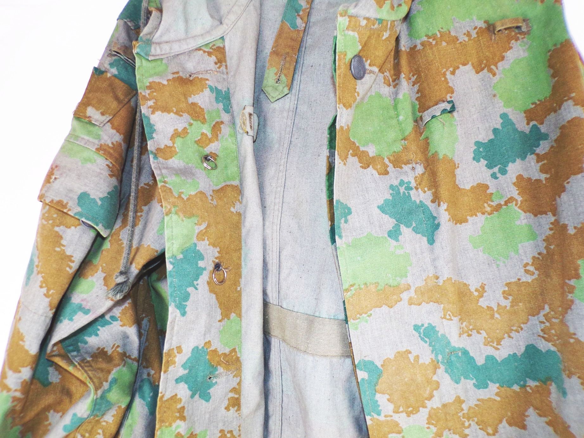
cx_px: 292
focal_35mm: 24
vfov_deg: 56.8
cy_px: 219
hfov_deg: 71.6
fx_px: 405
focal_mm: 4.3
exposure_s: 1/34
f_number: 3
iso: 125
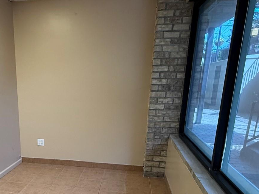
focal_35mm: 33
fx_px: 247
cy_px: 147
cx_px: 74
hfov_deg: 53.5
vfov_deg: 41.6
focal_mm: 2.22
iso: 250
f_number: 2.2
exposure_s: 1/120
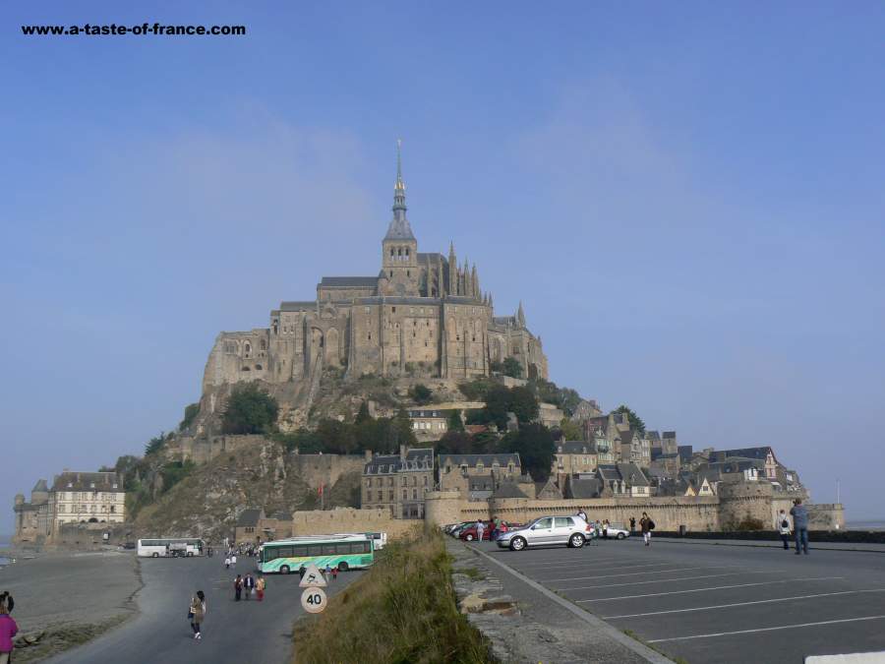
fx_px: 920
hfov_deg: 51.4
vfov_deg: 39.7
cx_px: 442
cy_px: 332
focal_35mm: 36
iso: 80
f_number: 8
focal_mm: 6
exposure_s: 1/400
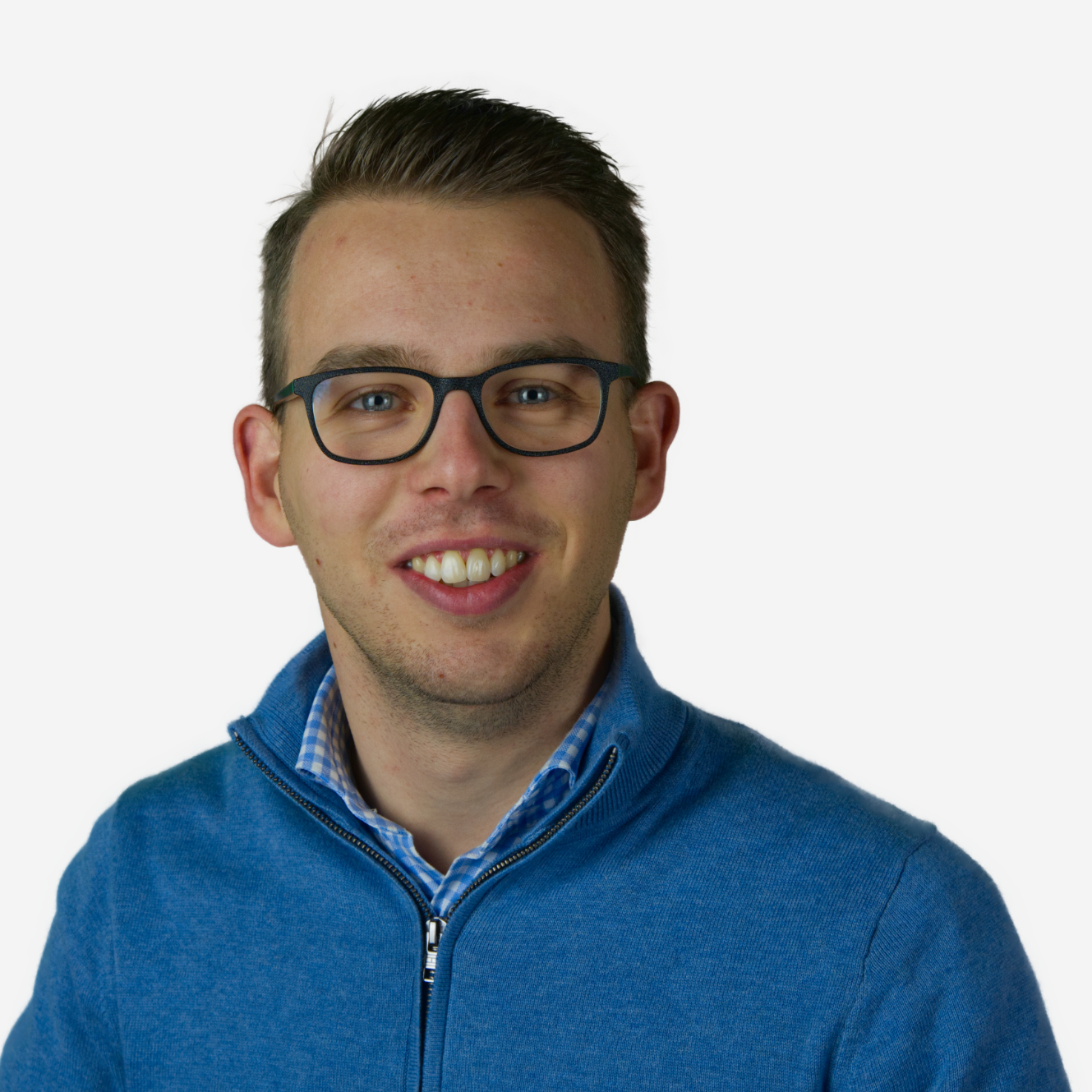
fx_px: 2284
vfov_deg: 26.9
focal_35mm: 64
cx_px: 495
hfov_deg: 26.9
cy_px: 545
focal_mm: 50
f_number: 9
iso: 800
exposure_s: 1/80
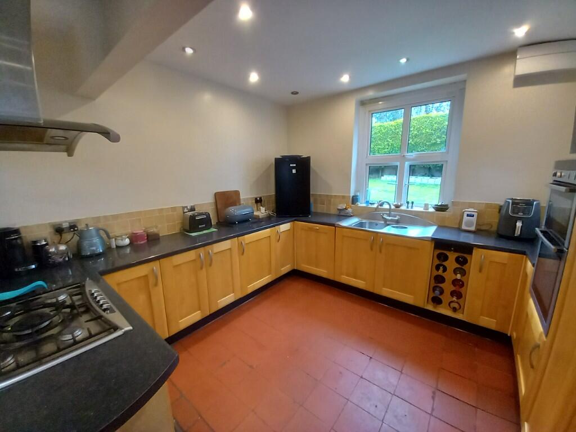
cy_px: 216
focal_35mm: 13
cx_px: 288
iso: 200
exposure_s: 1/25
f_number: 2.2
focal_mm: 1.13
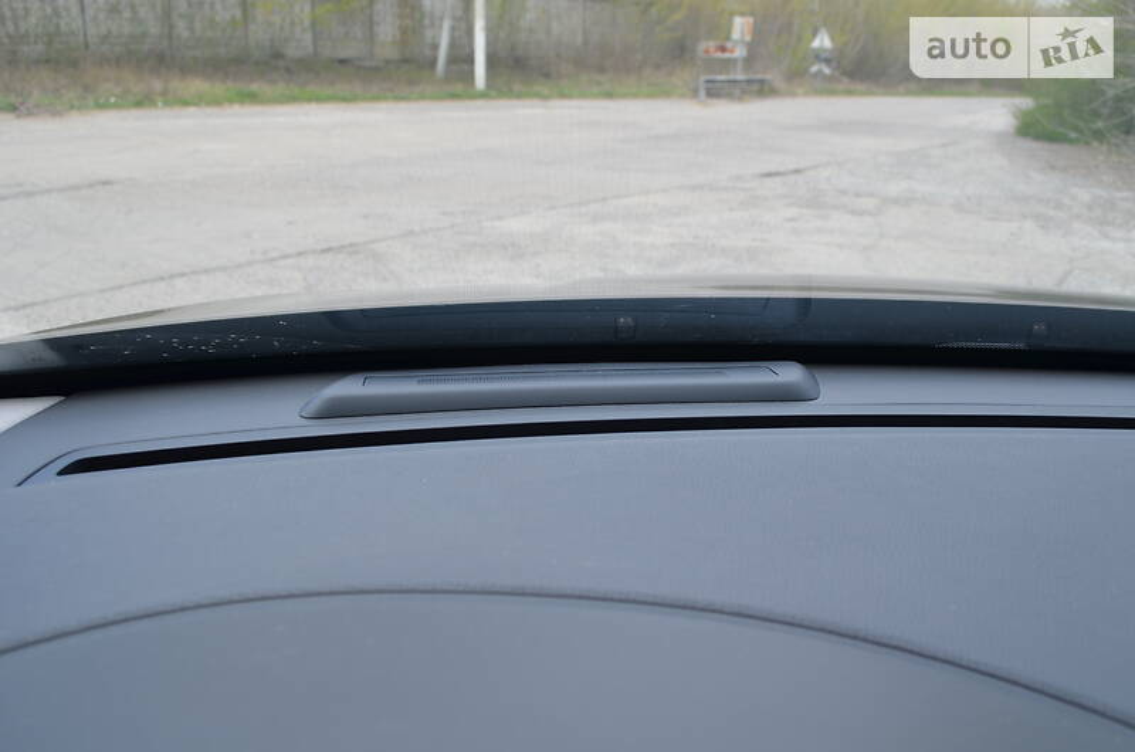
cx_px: 568
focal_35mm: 33
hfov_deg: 57.3
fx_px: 1038
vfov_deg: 39.8
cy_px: 376
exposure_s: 1/100
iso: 100
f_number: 6.3
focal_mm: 22
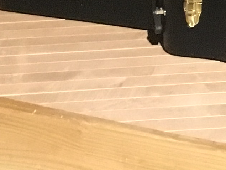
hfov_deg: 9.8
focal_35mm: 184
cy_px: -355
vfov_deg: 7.1
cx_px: 496
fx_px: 1202
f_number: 2.2
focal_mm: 4.15
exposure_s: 1/15
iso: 320
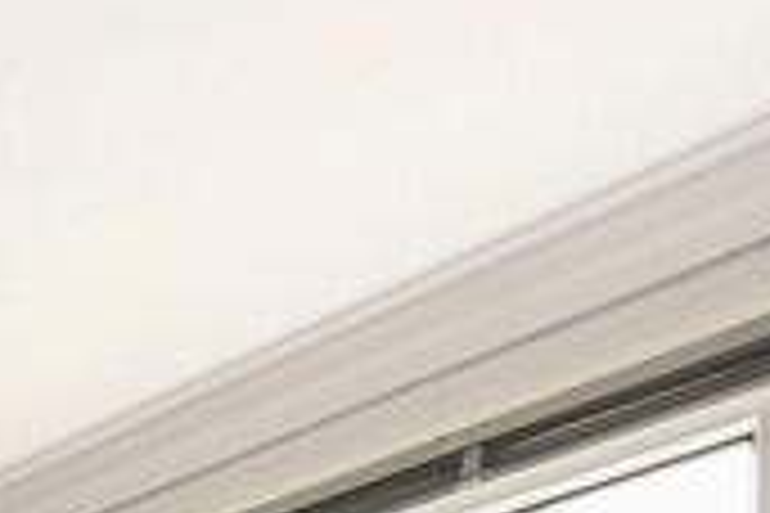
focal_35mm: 84
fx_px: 1797
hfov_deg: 20.5
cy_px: 1199
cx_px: -401
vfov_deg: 12.8
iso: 100
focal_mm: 14
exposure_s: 1/13
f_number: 8
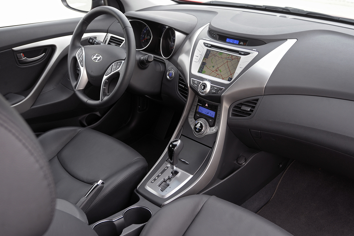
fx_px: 373
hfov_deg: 50.6
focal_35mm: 38
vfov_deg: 35.0
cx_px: 201
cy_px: 131
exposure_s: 1/80
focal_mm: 32
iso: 400
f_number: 7.1
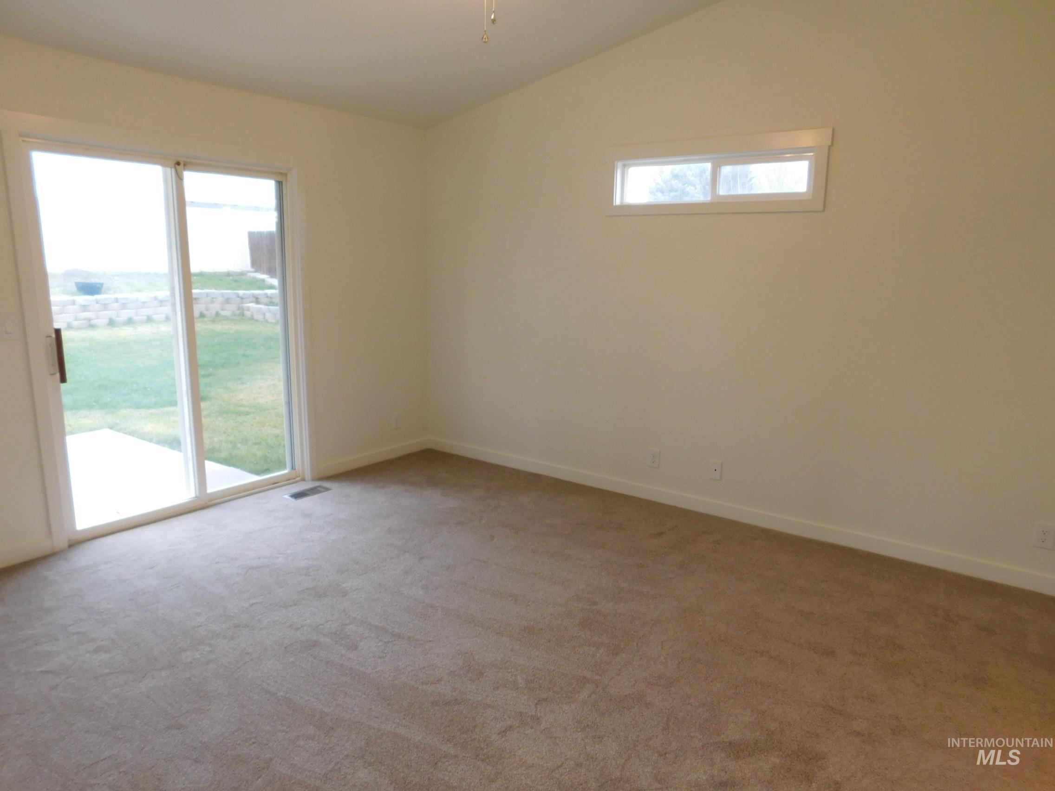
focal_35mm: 23
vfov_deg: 58.9
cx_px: 528
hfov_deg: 73.9
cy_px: 396
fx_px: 701
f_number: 3
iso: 140
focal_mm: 4
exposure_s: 1/30
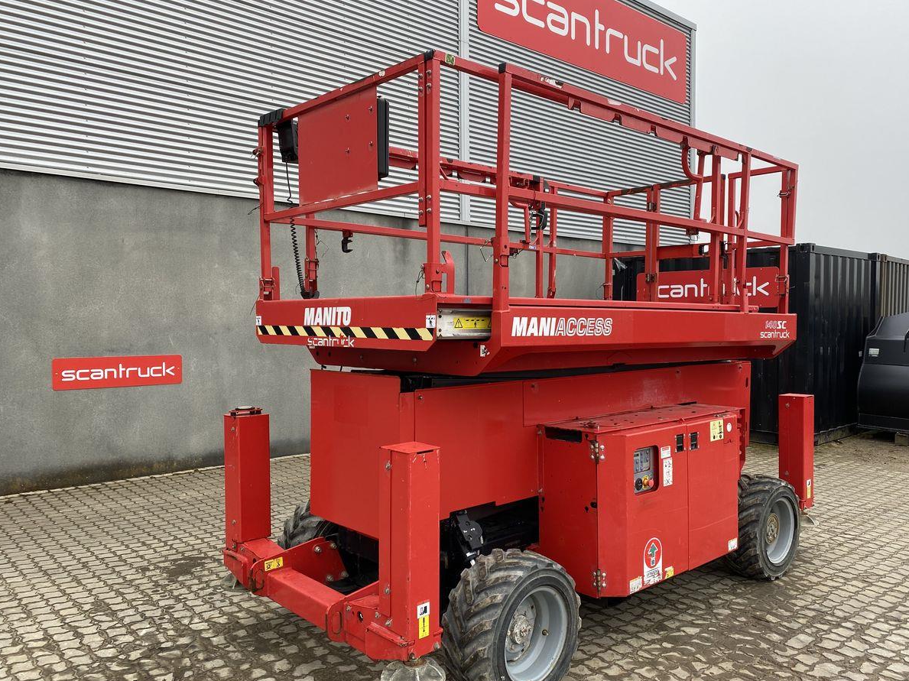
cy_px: 355
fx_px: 735
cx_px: 485
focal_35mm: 28
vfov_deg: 49.7
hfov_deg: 63.4
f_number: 1.8
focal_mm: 4.25
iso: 50
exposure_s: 1/122
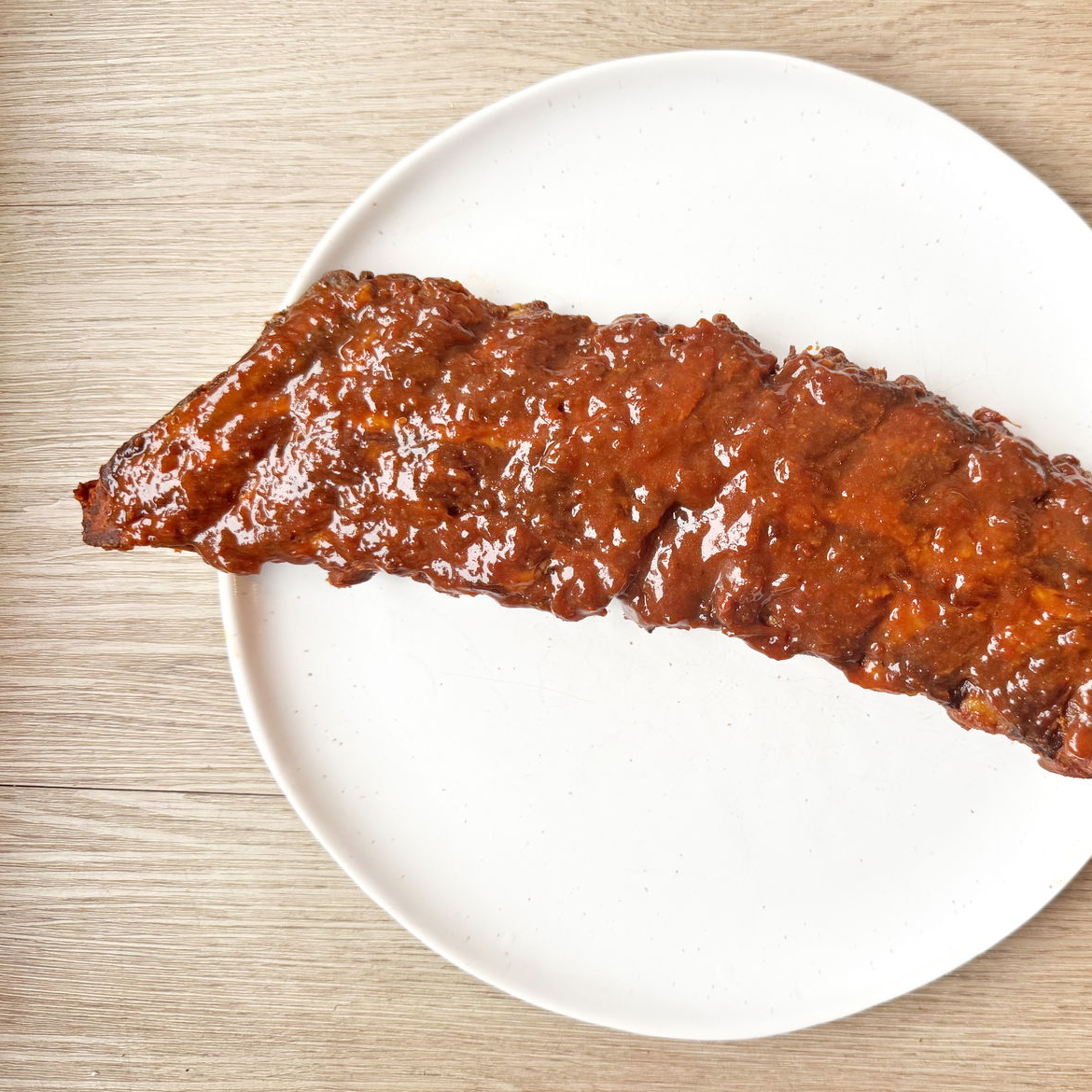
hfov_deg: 54.7
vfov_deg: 55.6
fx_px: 1035
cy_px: 539
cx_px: 707
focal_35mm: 29
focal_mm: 6.76
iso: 160
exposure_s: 1/60
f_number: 1.78
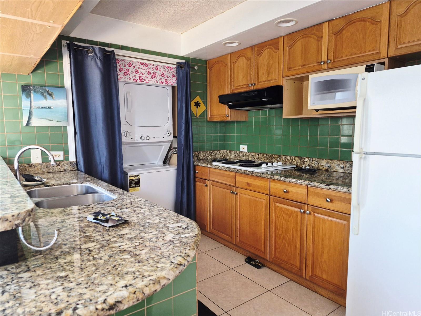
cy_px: 158
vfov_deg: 58.9
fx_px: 280
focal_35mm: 23
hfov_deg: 73.9
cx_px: 210
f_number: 1.8
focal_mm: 5.4
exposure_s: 1/120
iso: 500
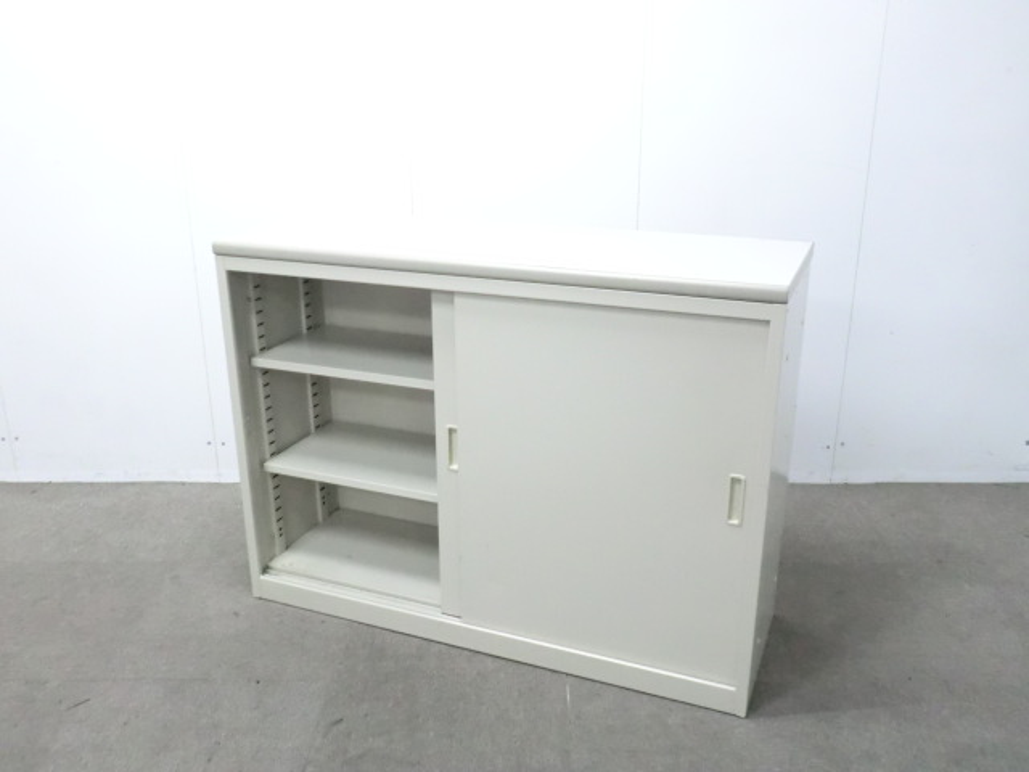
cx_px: 514
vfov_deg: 44.2
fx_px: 951
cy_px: 386
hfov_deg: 56.8
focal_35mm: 32
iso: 800
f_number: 3.5
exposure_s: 1/50
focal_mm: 5.8
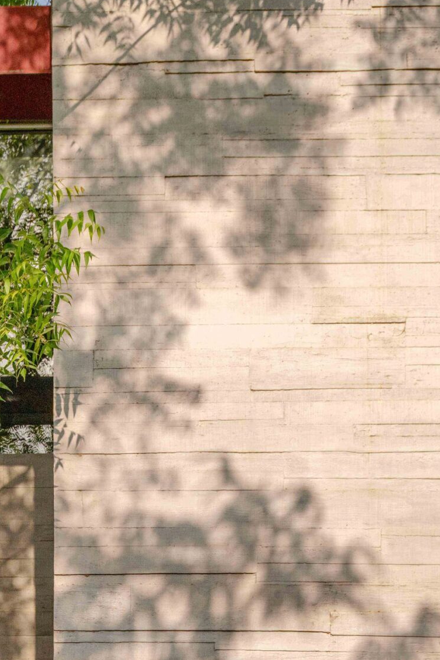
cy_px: 540
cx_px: 32
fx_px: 1008
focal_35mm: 55
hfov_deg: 23.9
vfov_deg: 35.0
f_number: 8
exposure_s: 1/2500
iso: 800
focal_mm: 24
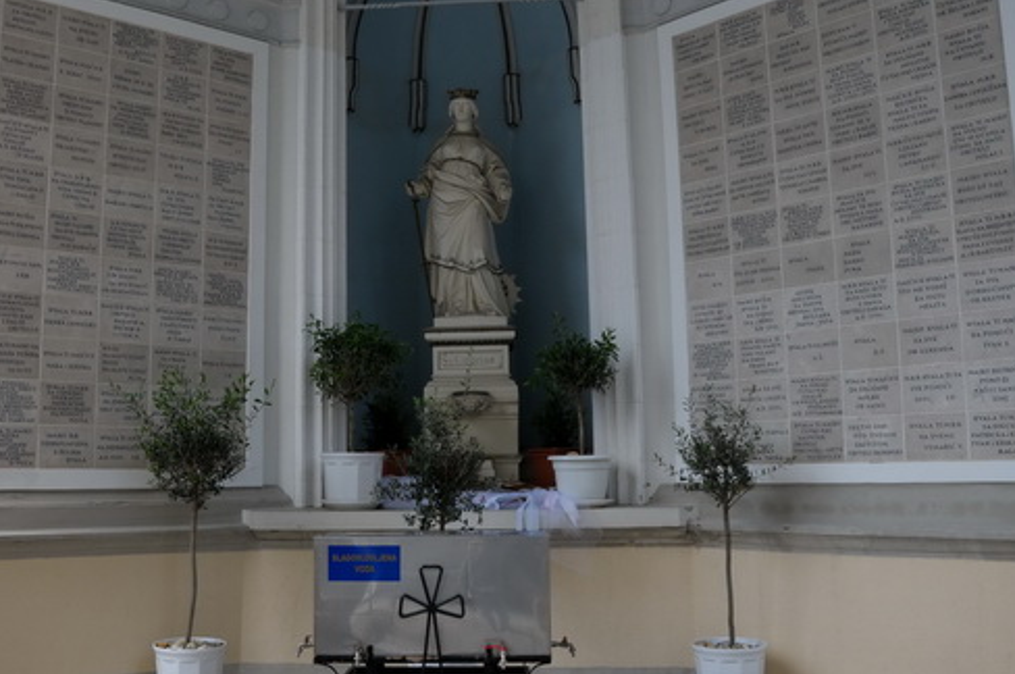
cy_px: 310
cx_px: 422
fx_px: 1014
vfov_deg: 36.8
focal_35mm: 36
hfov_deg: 52.9
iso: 200
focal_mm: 18
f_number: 8
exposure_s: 1/160
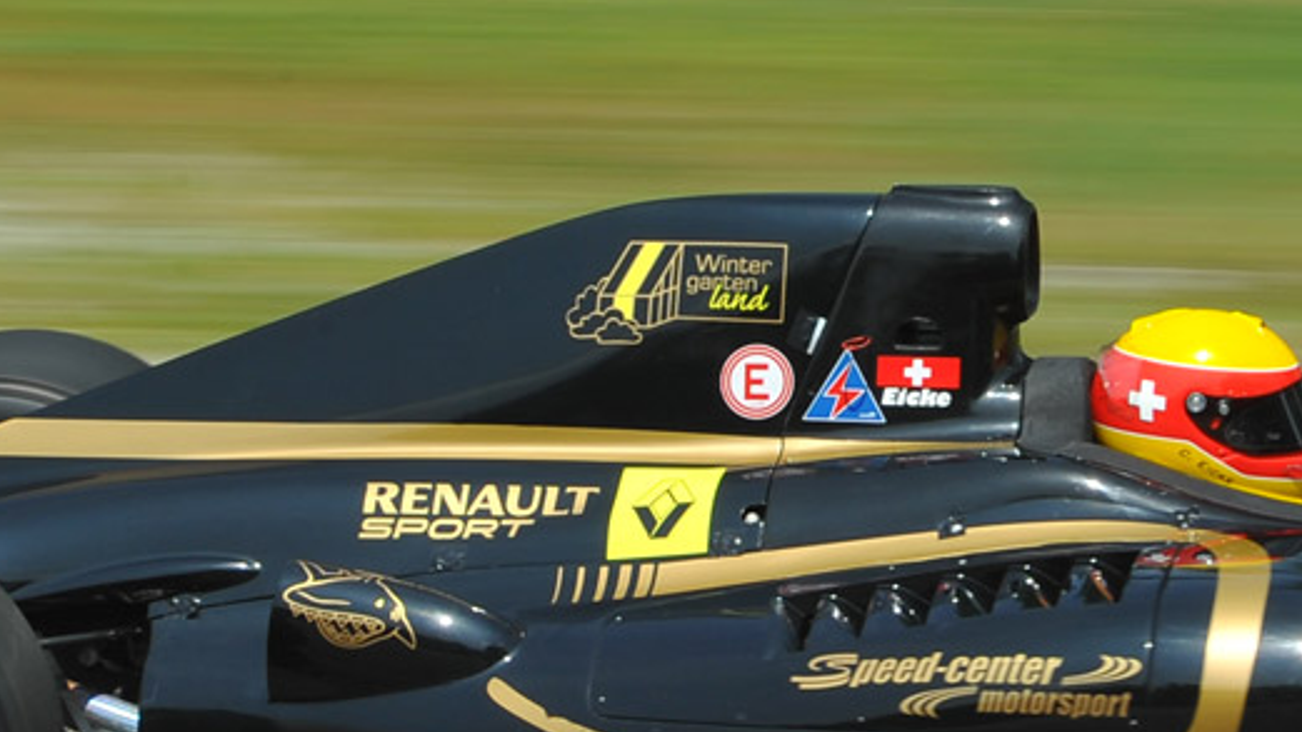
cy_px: 420
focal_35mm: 798
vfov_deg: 1.5
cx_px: 962
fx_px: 27549
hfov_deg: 2.7
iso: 200
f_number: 18
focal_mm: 220
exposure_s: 1/100
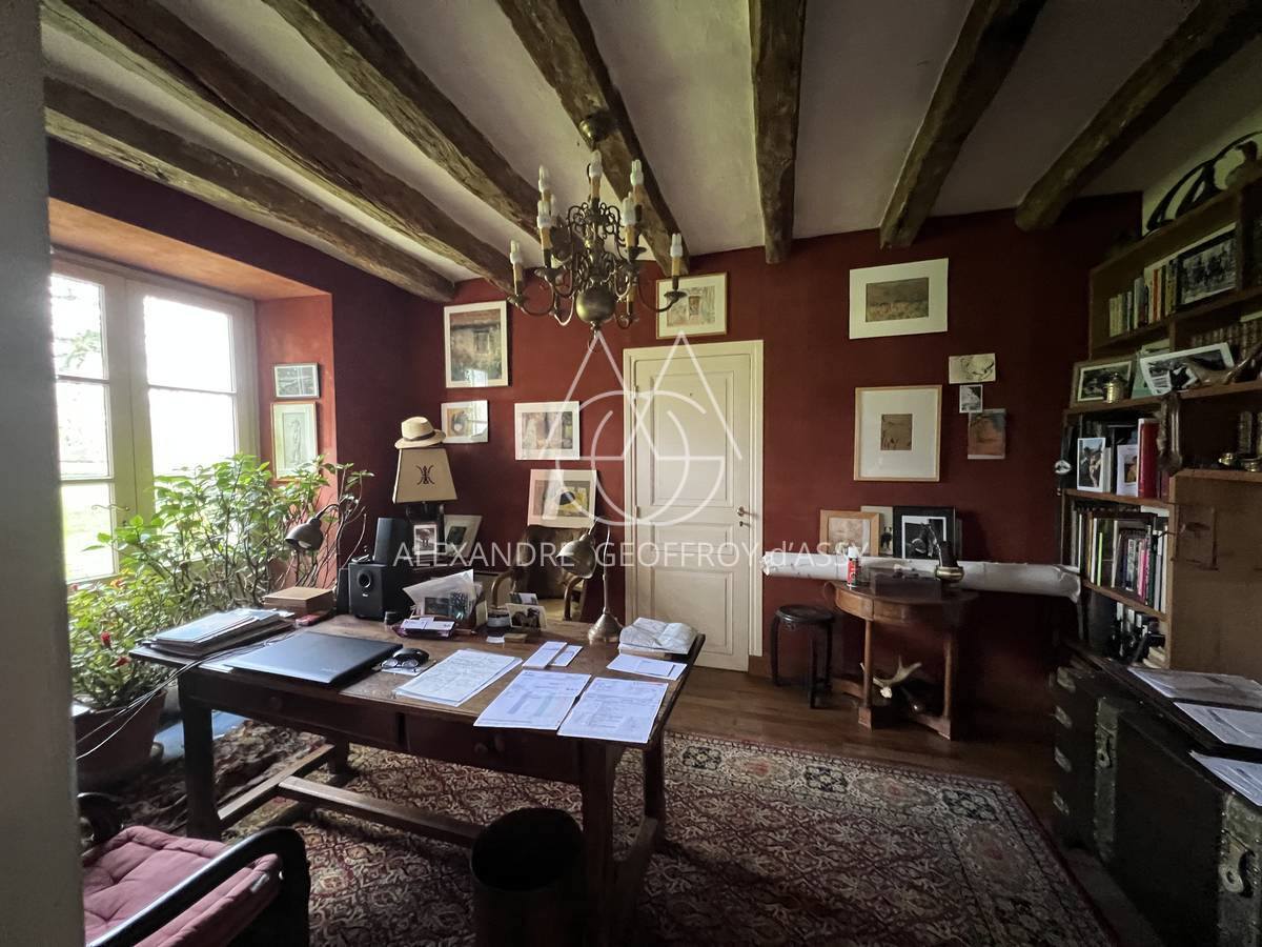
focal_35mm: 13
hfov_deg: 106.2
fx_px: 474
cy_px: 474
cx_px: 631
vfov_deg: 89.9
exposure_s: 1/34
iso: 640
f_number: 1.8
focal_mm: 1.57
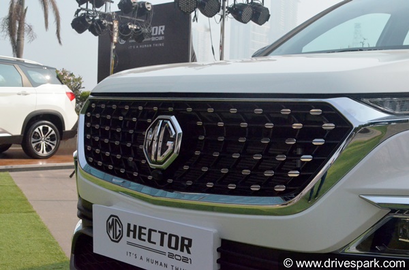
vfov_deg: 26.3
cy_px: 135
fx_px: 578
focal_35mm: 51
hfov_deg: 39.0
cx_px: 204
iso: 5000
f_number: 11
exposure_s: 1/3200
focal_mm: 34
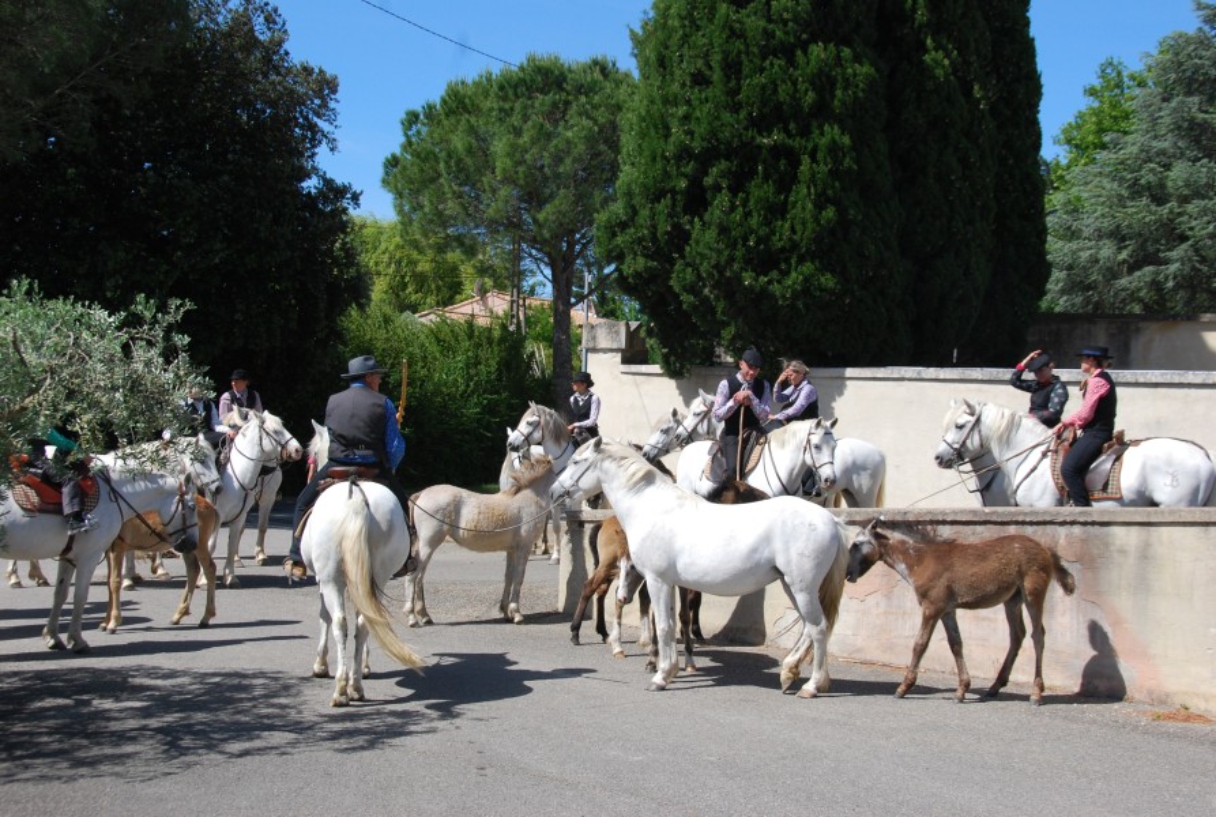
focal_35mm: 52
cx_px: 608
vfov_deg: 25.9
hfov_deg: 37.8
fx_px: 1777
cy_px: 408
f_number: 11
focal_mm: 35
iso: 400
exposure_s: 1/500
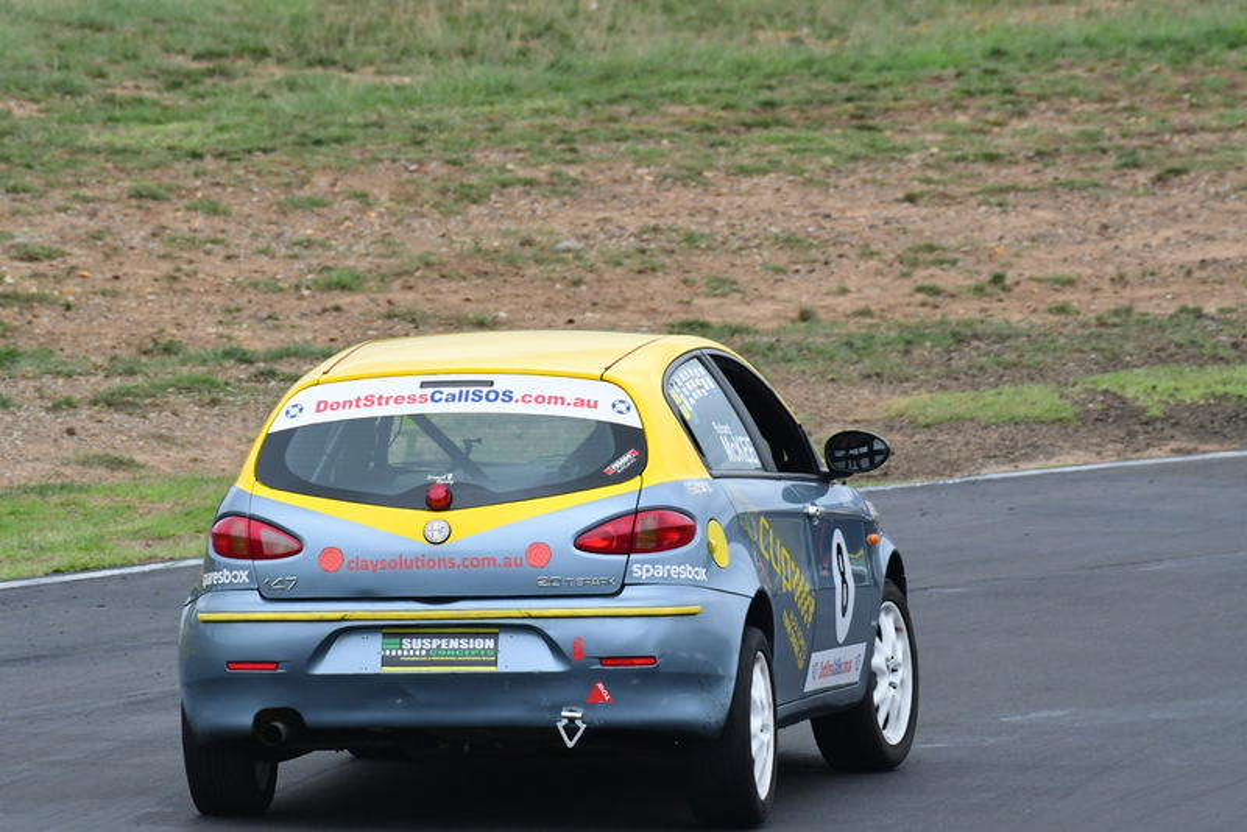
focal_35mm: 750
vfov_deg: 1.8
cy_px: 416
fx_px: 25987
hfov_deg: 2.7
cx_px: 624
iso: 1250
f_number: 11
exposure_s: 1/640
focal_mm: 500
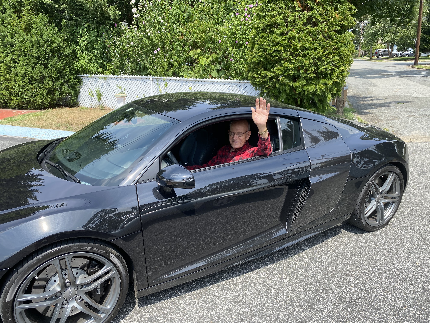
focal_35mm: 26
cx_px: 215
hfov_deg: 67.3
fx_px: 323
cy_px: 162
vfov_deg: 53.1
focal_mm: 4.25
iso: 32
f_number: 1.8
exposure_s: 1/839
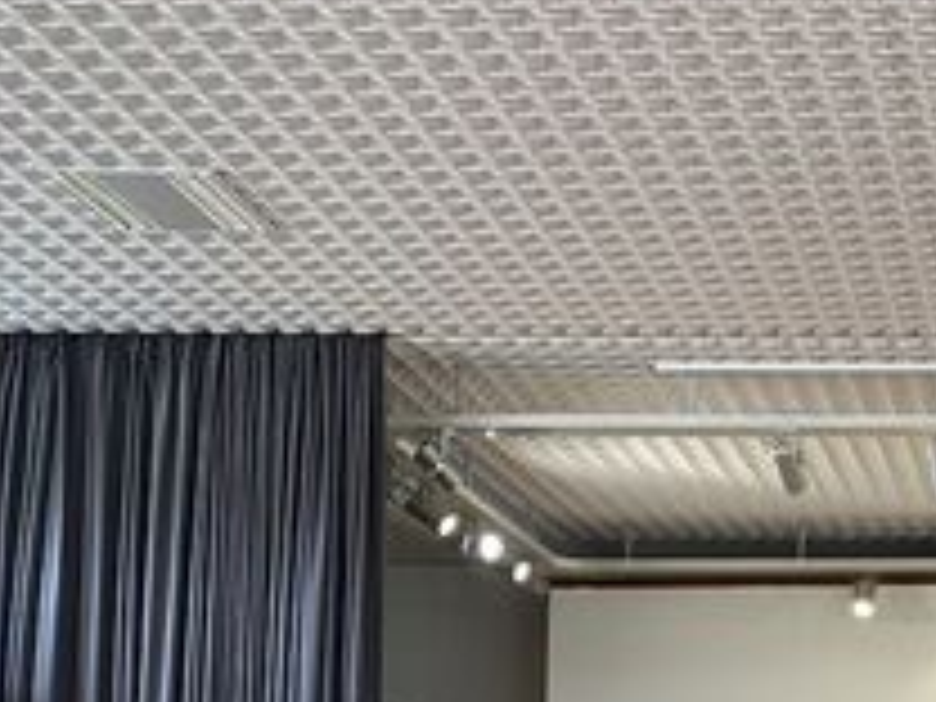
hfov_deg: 23.5
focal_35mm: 75
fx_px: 2028
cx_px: 1161
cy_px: 729
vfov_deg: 19.0
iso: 125
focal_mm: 4.25
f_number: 1.8
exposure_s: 1/71
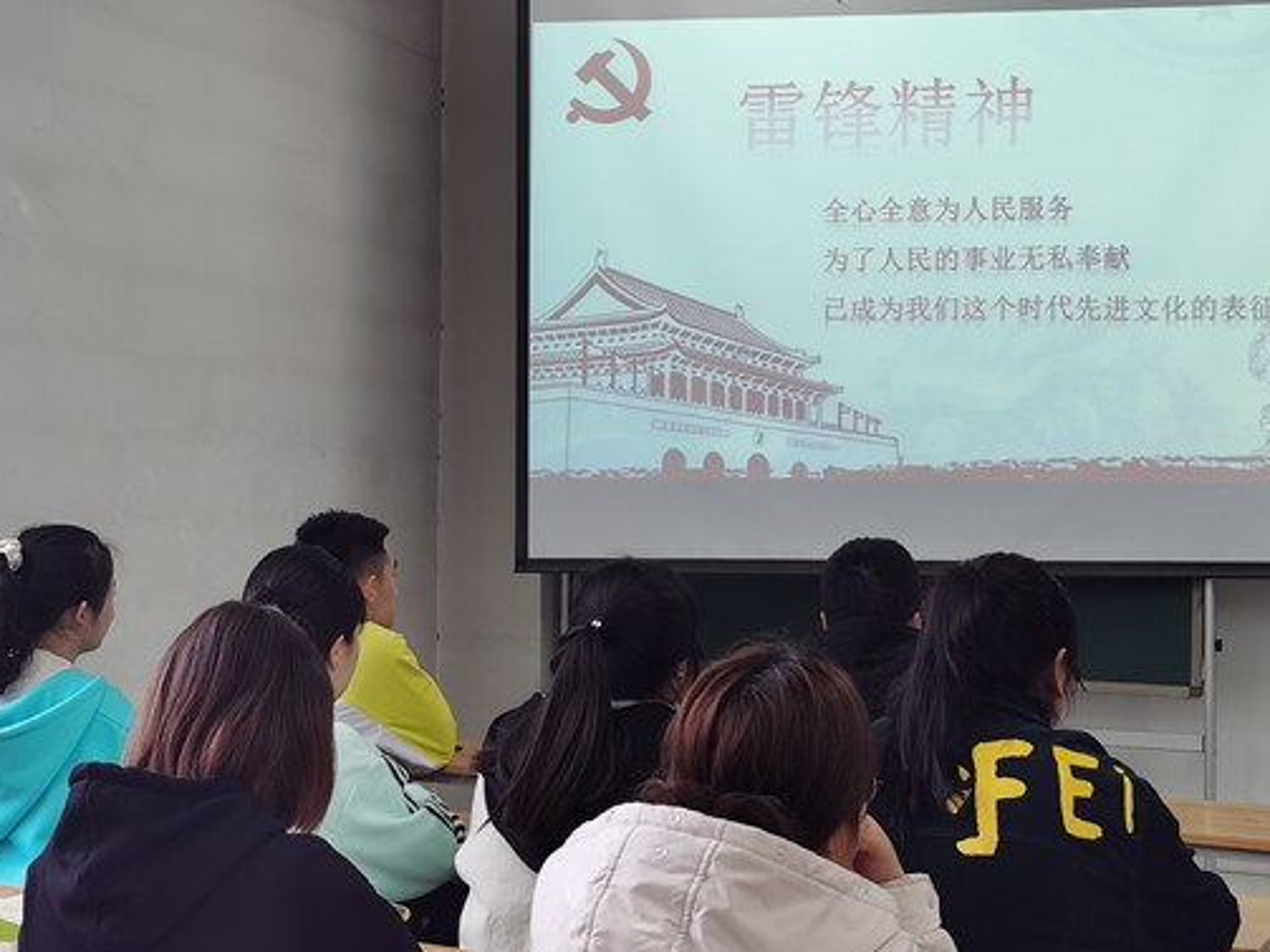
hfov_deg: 34.3
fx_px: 2054
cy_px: 422
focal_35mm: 56
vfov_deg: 26.1
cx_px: 669
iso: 80
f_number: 1.8
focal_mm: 5.58
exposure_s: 1/100
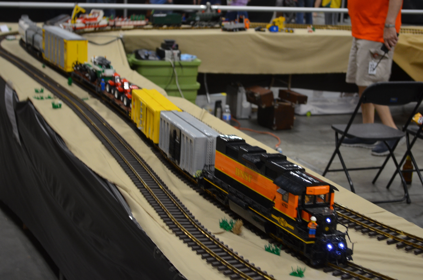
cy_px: 140
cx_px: 212
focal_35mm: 72
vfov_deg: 18.8
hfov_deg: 28.1
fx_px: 844
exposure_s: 1/30
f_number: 5.3
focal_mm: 48
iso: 1000
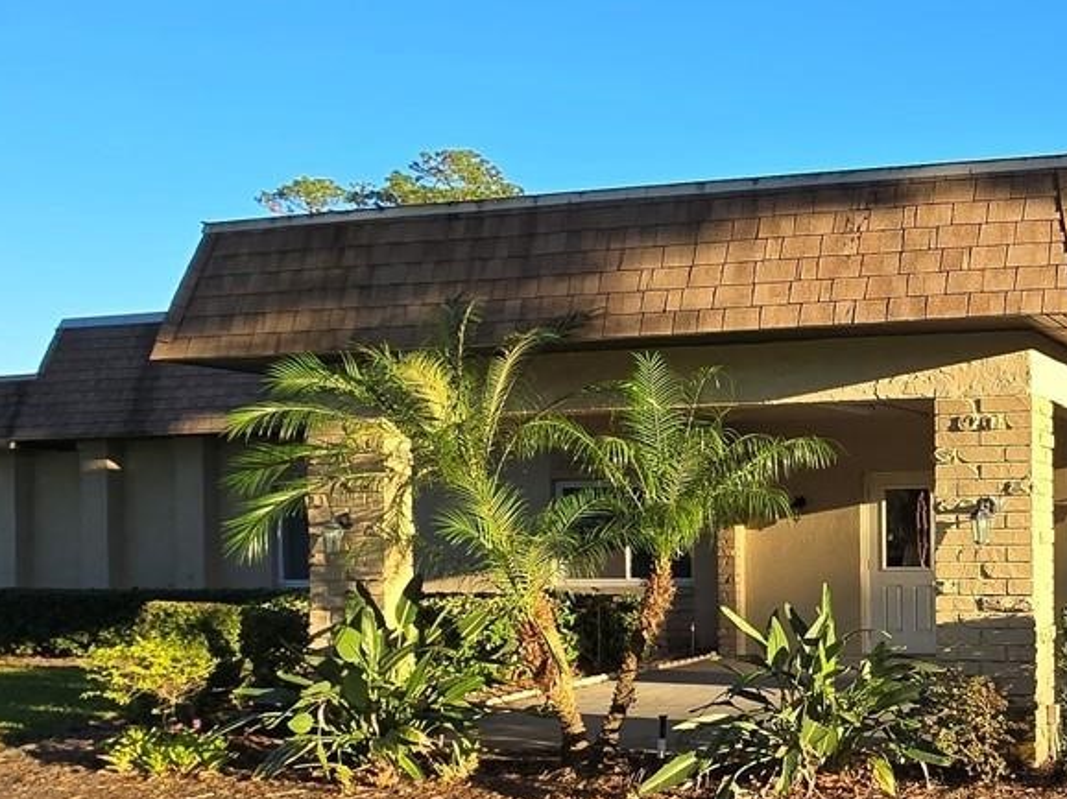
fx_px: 1109
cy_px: 543
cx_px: 1113
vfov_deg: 39.1
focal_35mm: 36
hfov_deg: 42.7
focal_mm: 2.2
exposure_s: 1/554
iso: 50
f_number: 2.2
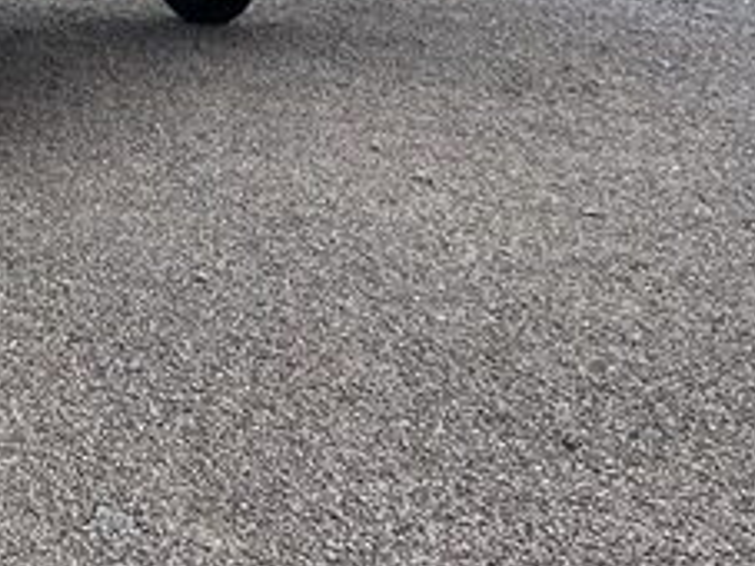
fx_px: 2245
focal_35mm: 103
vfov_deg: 13.3
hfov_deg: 16.2
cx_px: -592
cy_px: -365
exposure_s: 1/2506
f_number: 1.6
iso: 32
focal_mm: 4.2
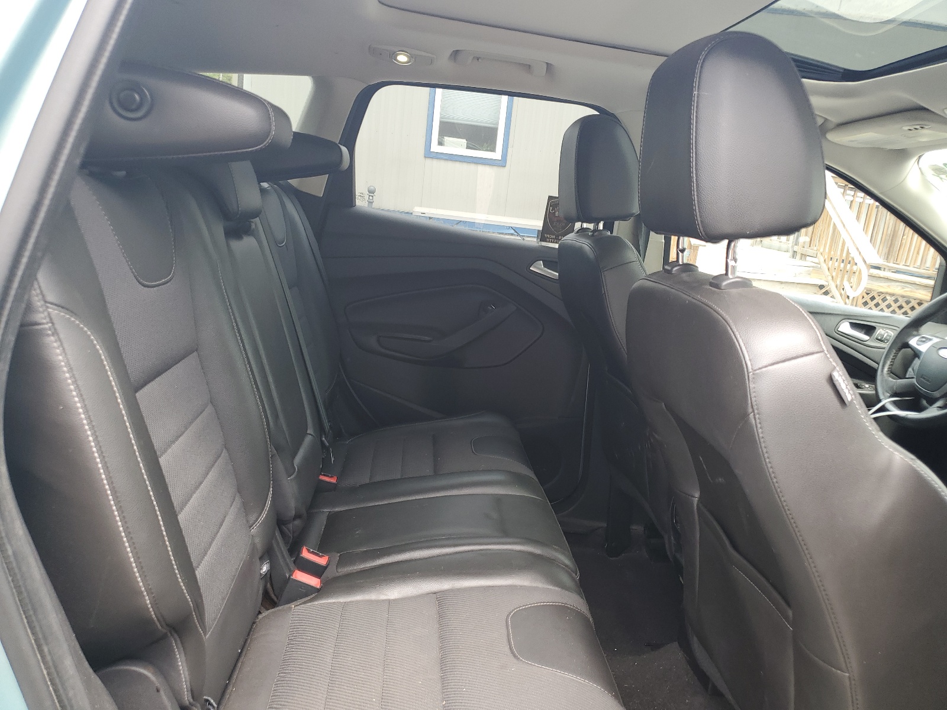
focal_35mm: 26
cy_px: 355
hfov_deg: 67.3
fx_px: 711
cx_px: 474
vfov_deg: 53.1
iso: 50
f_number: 1.5
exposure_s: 1/217
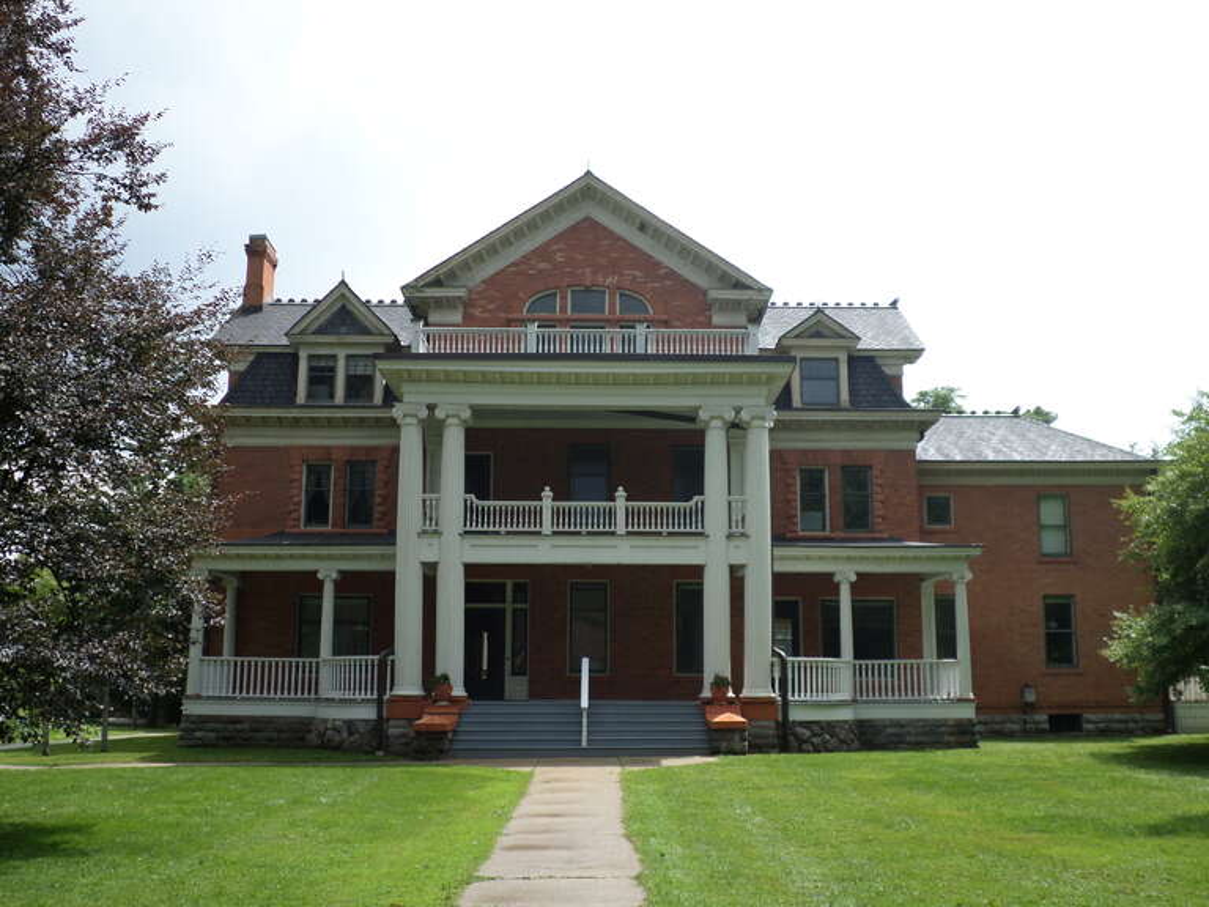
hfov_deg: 51.4
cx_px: 604
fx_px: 1257
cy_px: 454
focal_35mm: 36
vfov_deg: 39.7
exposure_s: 1/500
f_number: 3
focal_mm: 6.5
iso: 80
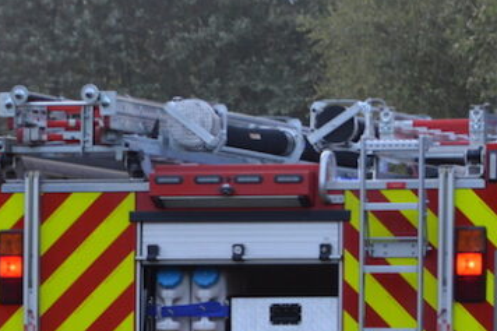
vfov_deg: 2.7
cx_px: -71
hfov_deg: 4.0
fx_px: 7143
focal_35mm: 518
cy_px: 415
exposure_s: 1/125
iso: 400
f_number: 5.6
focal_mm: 105
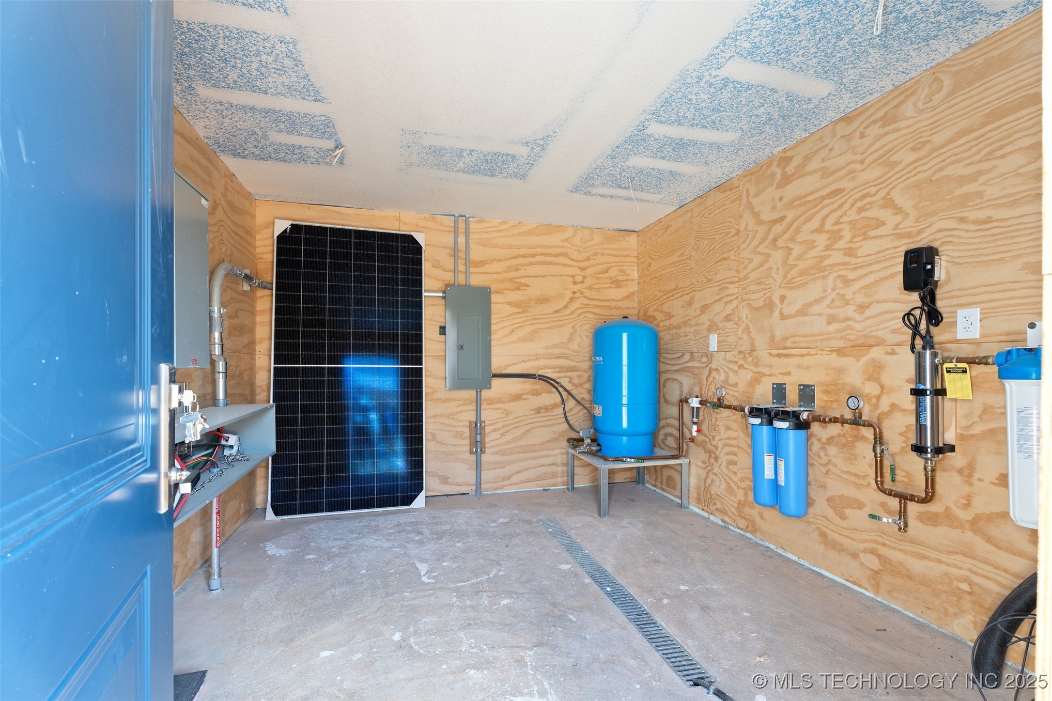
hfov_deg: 96.7
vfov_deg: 73.7
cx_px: 526
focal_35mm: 16
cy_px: 350
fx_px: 467
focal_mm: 16
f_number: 9
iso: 200
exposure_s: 1/1.67
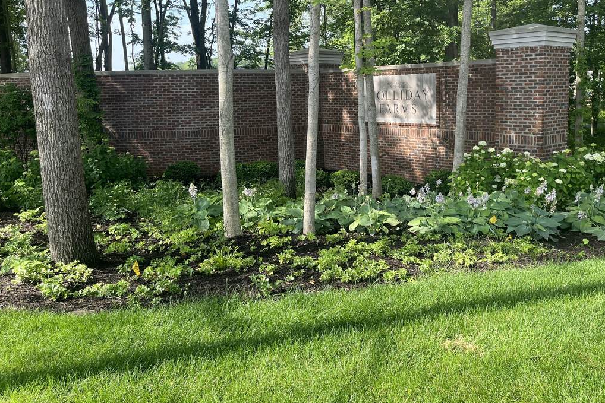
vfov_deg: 38.8
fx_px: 571
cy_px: 168
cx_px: 344
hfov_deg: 55.6
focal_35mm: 34
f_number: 1.6
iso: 50
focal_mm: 5.1
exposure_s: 1/727
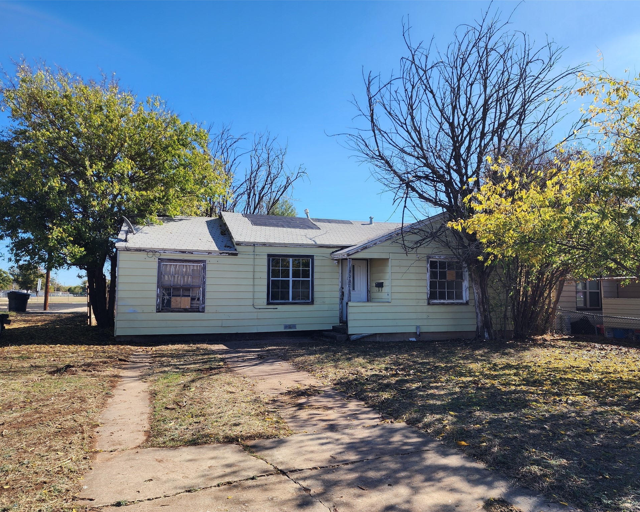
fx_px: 455
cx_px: 323
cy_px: 256
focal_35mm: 24
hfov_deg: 70.3
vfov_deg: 58.8
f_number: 1.8
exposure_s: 1/738
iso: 12
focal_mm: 6.4
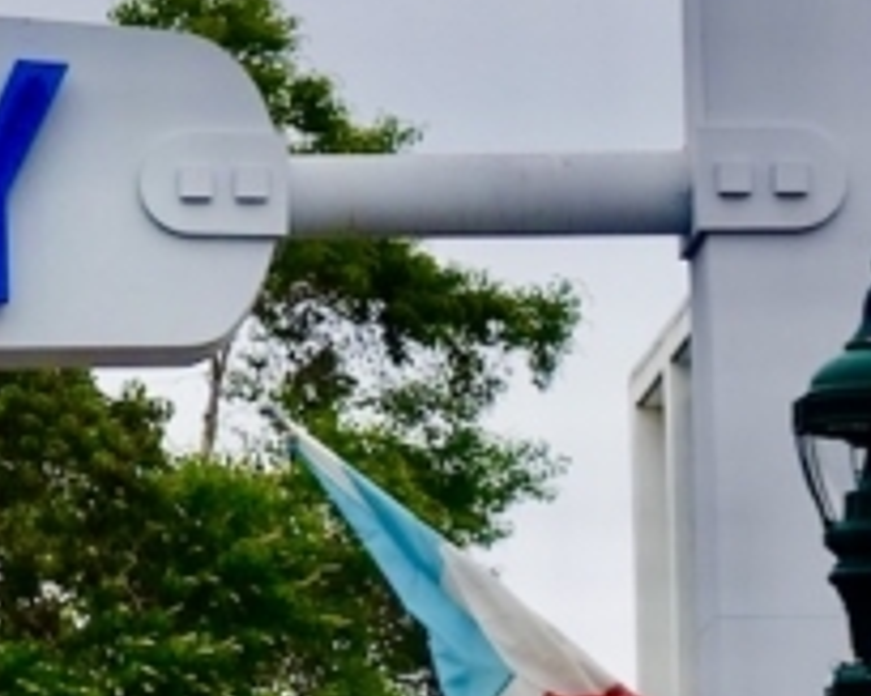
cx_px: -1144
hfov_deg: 5.6
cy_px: 357
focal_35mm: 332
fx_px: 8554
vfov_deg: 4.7
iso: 125
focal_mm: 25.7
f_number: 4
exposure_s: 1/800
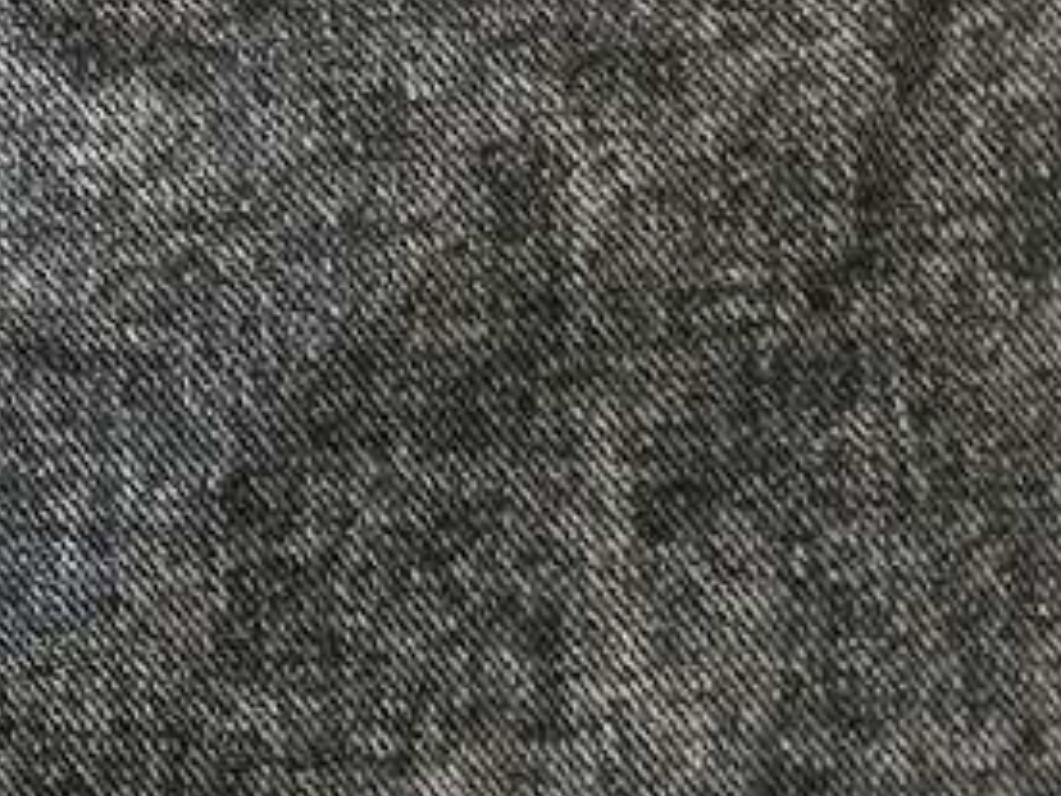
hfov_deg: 14.7
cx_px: -765
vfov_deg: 12.2
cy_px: 27
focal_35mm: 120
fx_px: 3678
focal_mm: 5.54
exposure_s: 1/25
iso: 640
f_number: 1.8
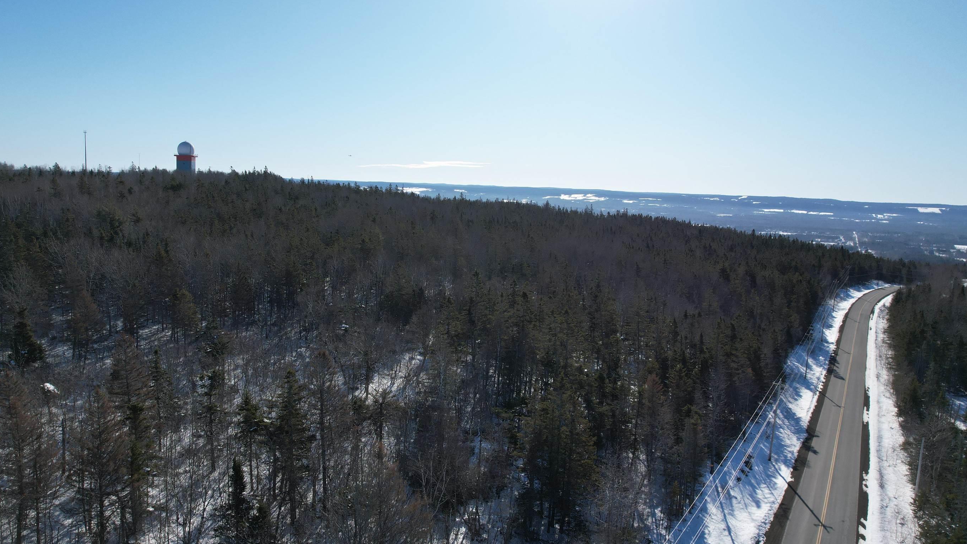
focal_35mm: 26
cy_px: 277
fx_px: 667
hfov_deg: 71.8
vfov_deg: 44.4
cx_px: 446
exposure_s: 1/3000
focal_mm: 8.38
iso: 100
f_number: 2.8
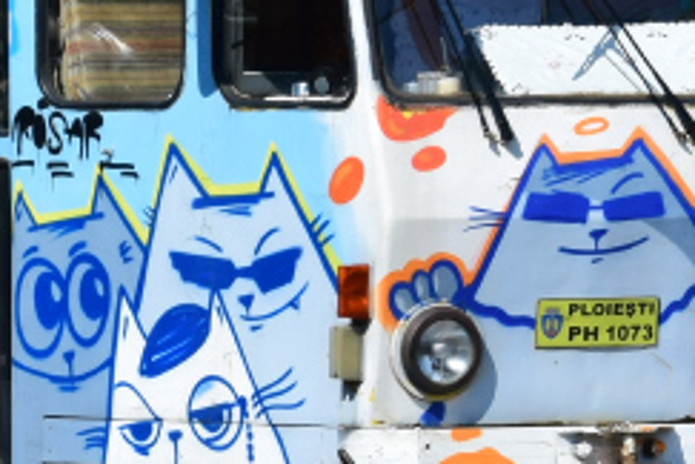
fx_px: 8996
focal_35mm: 466
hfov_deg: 4.4
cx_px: -120
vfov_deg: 2.9
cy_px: -362
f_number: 6.3
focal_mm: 58
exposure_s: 1/1000
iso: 200
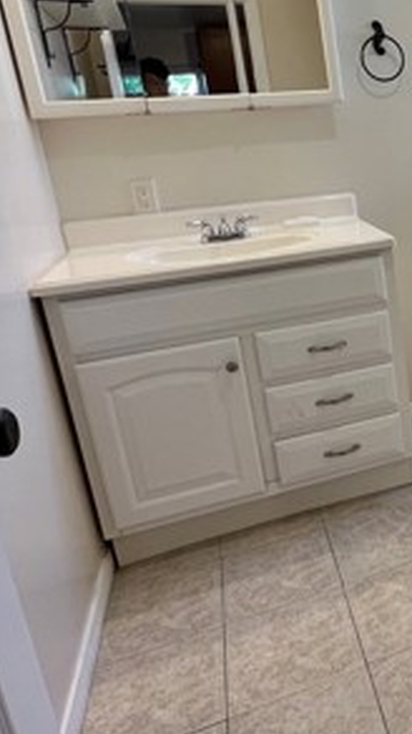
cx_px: 512
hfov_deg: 30.9
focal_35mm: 31
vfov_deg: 62.1
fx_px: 603
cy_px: 297
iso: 125
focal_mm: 1.57
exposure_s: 1/120
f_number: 1.8
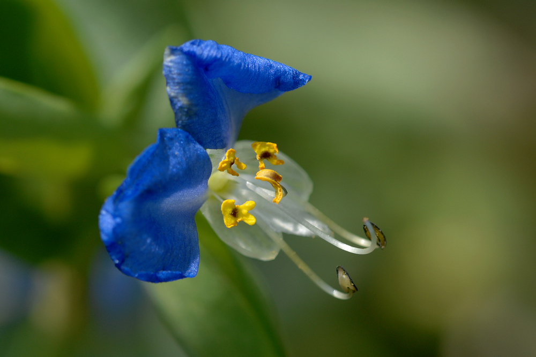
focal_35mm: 300
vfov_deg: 4.6
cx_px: 268
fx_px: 4467
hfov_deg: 6.9
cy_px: 178
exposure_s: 1/320
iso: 200
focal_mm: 200
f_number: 8
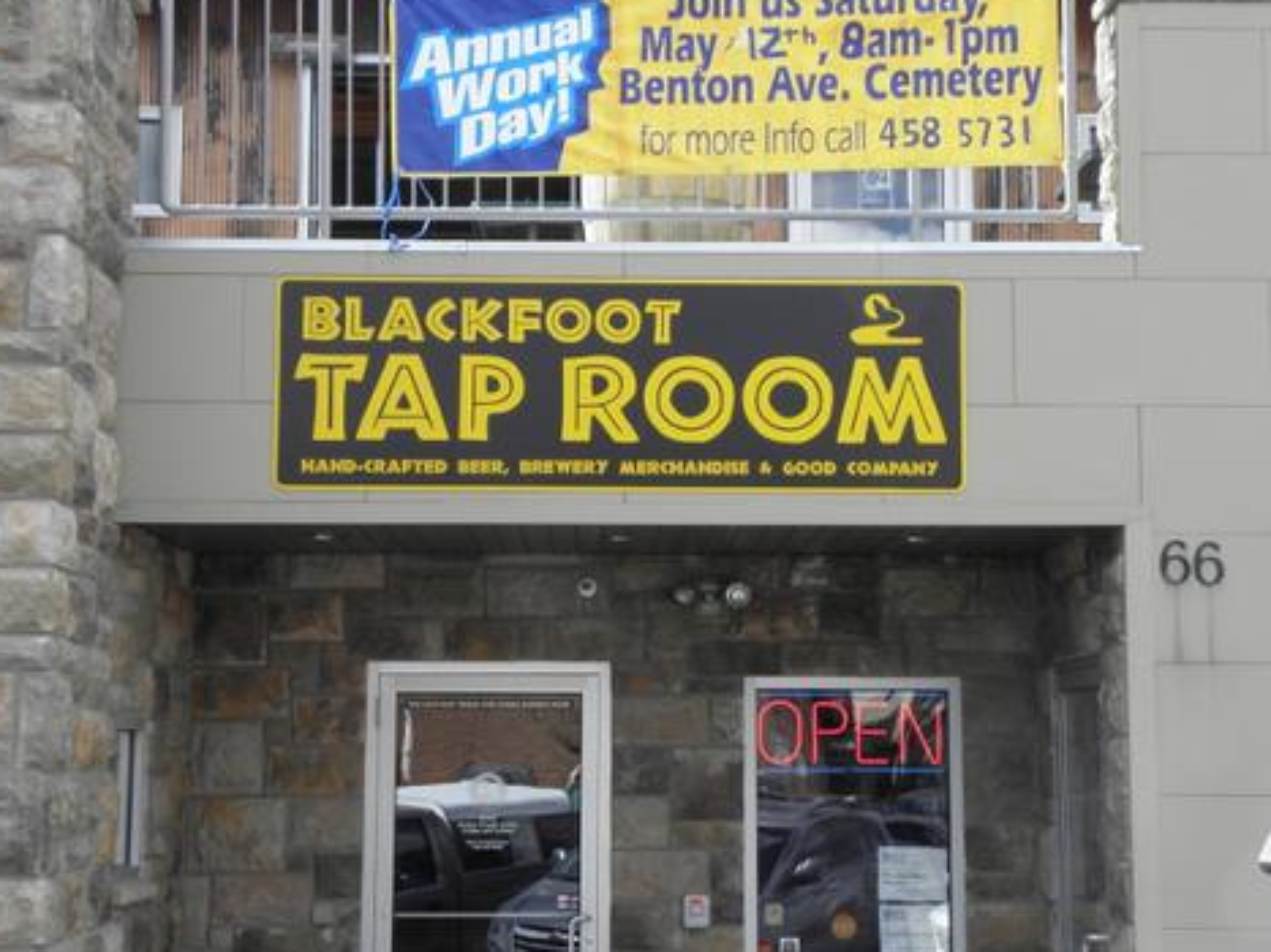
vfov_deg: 23.3
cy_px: 503
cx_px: 618
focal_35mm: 63
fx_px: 2313
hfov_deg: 30.7
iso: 64
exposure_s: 1/100
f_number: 5.6
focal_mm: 8.19
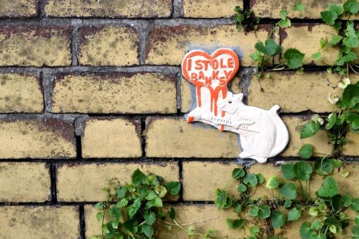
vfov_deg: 21.6
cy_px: 116
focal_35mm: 63
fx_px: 629
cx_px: 238
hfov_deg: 31.6
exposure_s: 1/125
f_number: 5.6
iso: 180
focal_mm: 22
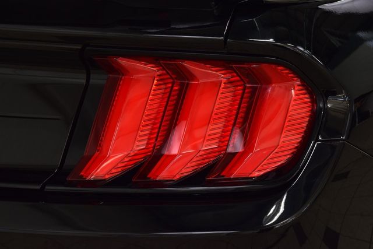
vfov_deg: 13.0
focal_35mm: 105
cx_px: 186
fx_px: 1088
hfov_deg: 19.5
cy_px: 124
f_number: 7.1
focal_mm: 70
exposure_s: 1/30
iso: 1000
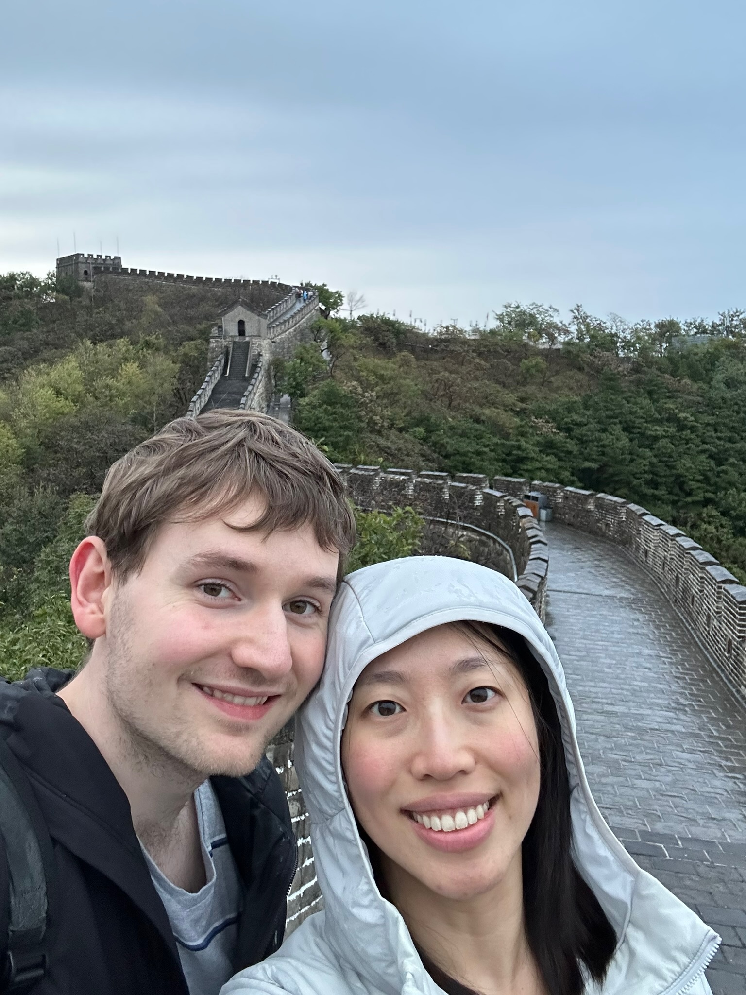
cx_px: 373
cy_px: 498
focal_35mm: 30
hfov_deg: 46.8
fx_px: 862
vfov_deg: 60.0
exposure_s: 1/60
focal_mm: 2.69
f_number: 1.9
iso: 200
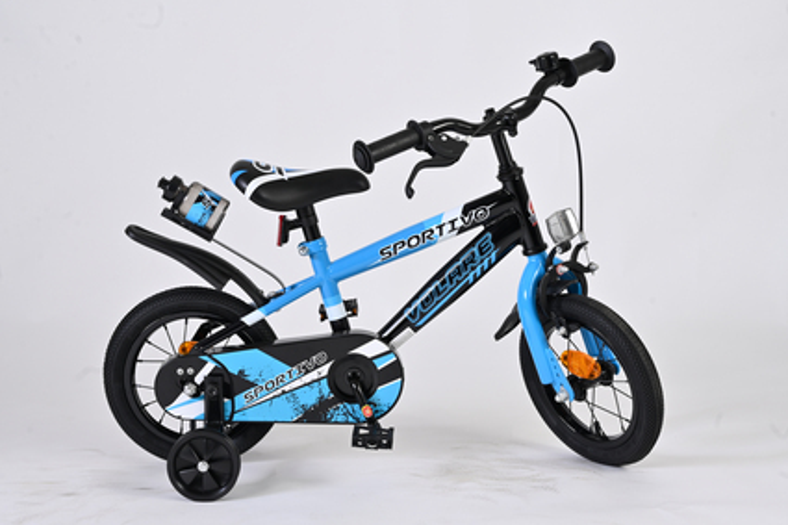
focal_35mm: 80
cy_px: 285
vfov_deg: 17.0
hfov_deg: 25.4
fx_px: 1750
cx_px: 389
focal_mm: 68
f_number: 11
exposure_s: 1/125
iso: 100
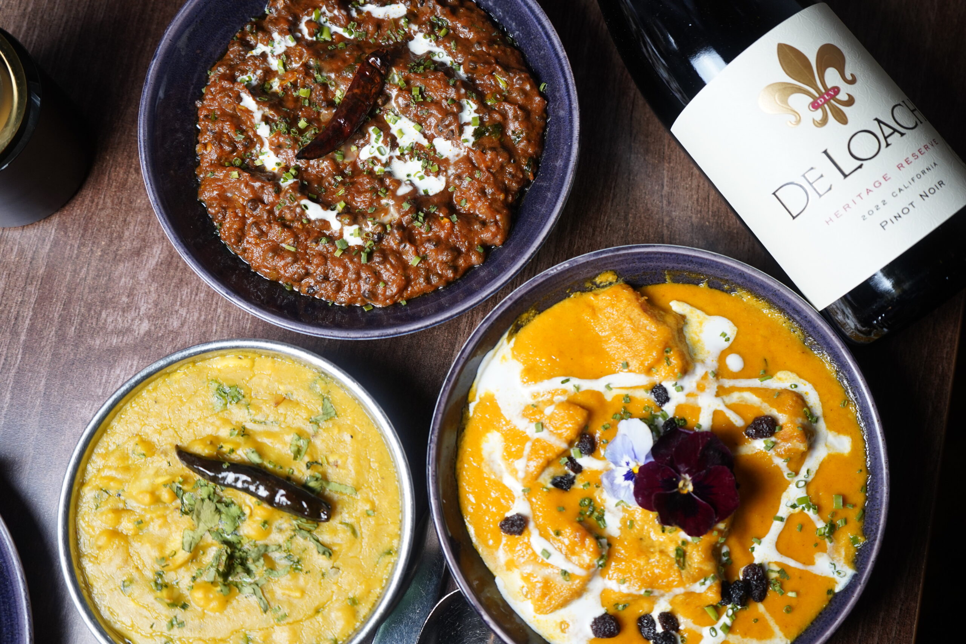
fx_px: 993
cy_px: 322
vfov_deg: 35.9
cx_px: 483
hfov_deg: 51.9
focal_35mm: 37
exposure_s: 1/100
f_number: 4
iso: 1000
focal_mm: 37
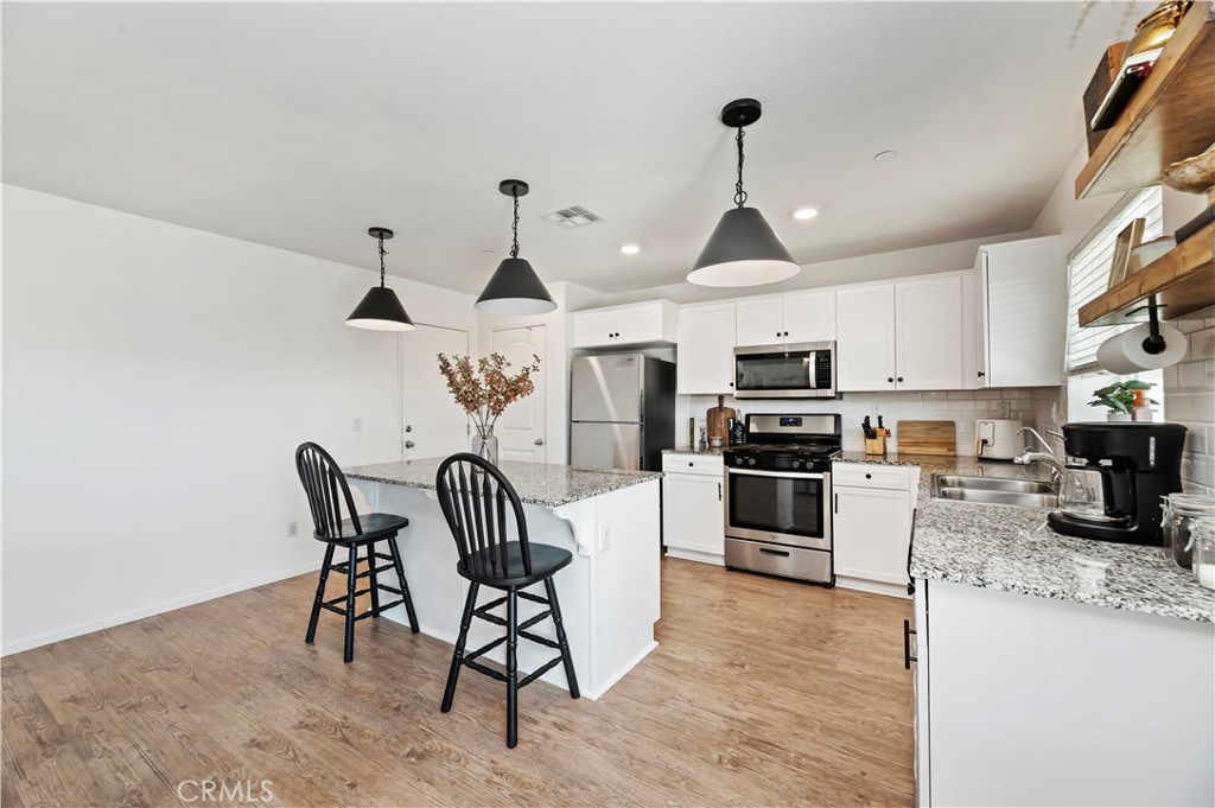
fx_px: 472
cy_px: 404
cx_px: 608
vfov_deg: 81.1
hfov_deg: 104.3
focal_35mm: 14
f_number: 10
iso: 500
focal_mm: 14
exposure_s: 1/8
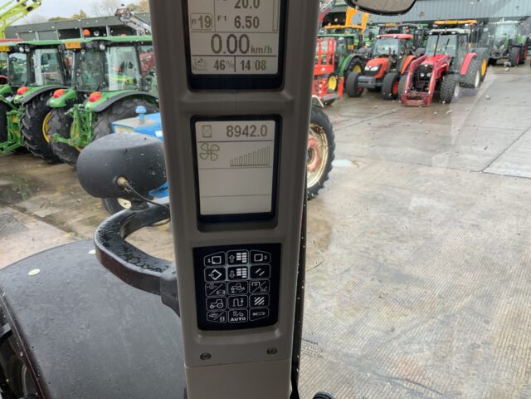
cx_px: 266
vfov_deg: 48.2
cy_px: 200
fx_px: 445
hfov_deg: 61.7
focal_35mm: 29
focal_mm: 3
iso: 40
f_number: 1.8
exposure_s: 1/107
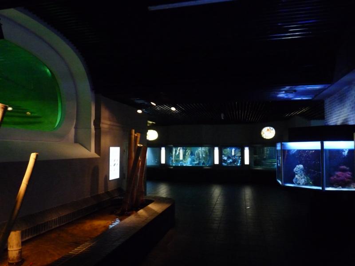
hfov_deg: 65.3
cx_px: 178
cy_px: 133
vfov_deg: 51.4
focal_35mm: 27
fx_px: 277
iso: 800
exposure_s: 1/10
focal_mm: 4.8
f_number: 2.8
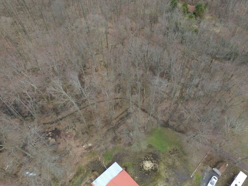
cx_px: 138
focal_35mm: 23
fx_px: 165
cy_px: 102
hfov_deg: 73.7
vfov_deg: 58.8
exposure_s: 1/108
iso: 100
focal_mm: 3.61
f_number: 2.8
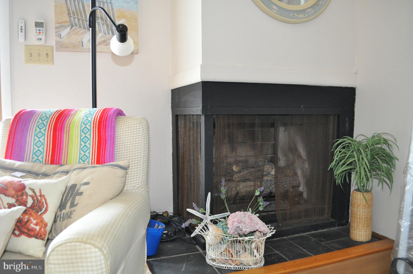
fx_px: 309
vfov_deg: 47.8
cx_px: 206
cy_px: 137
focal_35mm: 27
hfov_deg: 67.4
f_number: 4
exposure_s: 1/60
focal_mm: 18
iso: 800
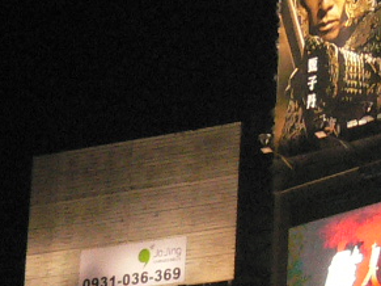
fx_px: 1694
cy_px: 337
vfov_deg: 9.5
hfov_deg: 12.1
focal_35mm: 154
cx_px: 621
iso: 300
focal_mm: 5.8
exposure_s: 1/60
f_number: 2.8
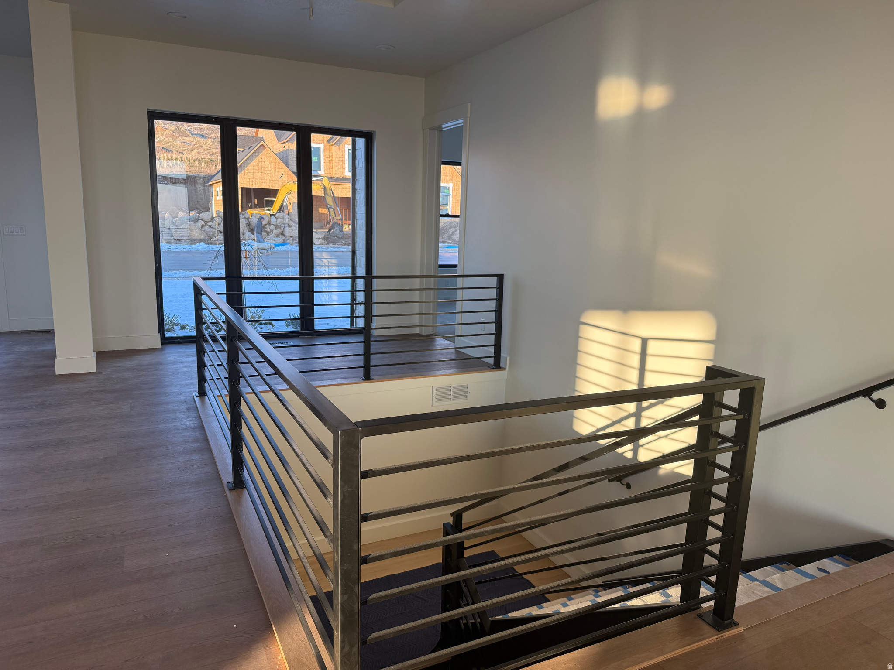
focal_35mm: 24
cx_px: 447
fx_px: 620
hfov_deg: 71.6
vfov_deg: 56.8
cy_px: 335
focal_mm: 6.76
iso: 125
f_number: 1.78
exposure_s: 1/239
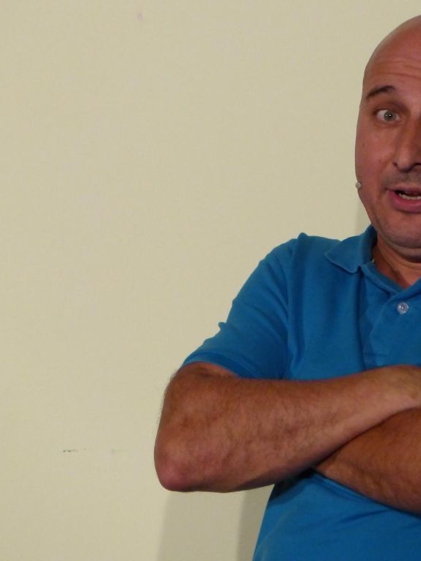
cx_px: 322
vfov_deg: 3.9
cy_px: 280
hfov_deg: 2.9
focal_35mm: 507
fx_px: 8219
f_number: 2.8
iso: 640
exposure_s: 1/200
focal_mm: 68.1
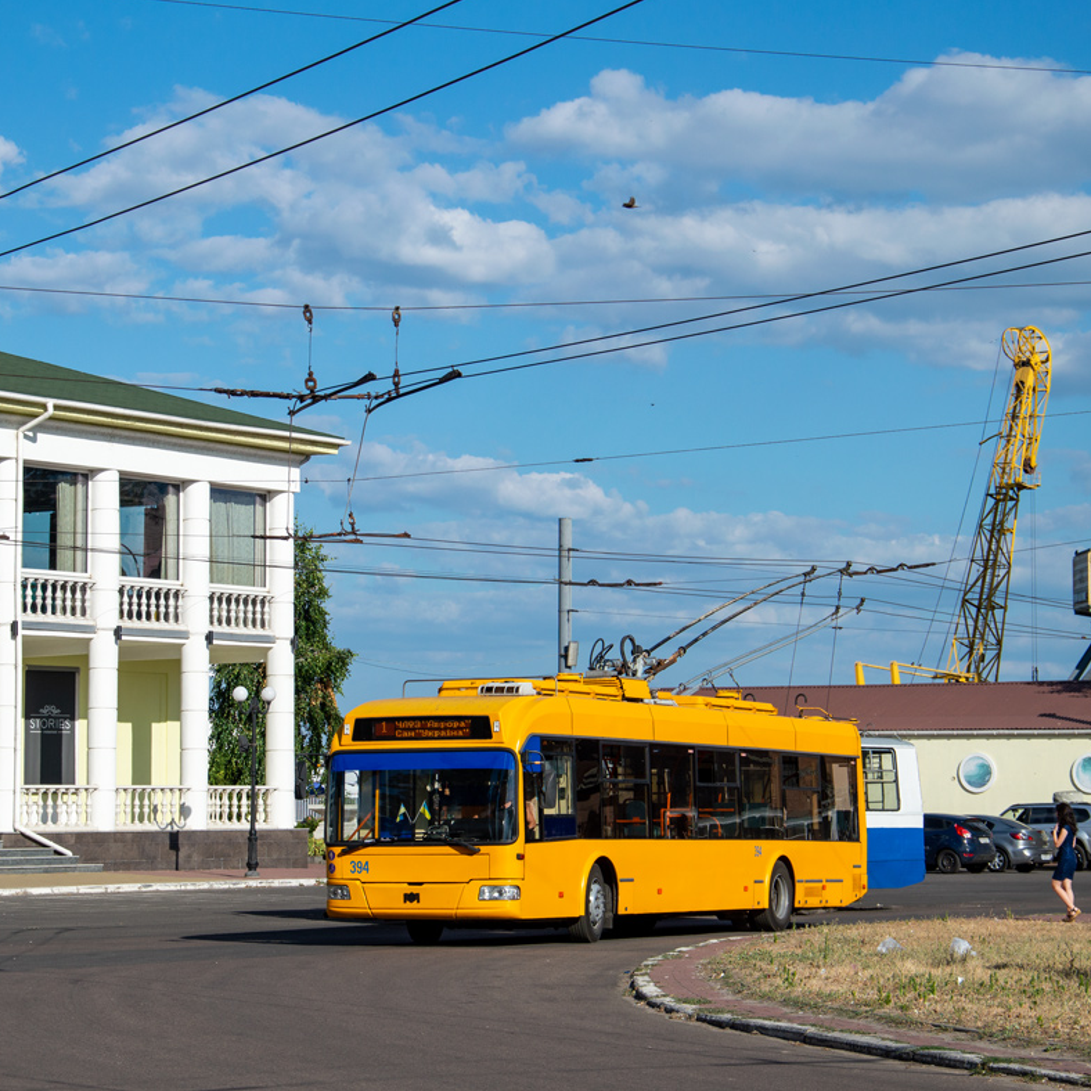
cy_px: 547
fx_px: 3459
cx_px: 489
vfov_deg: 17.9
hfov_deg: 17.9
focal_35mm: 97
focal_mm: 50
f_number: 8
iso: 100
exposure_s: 1/800
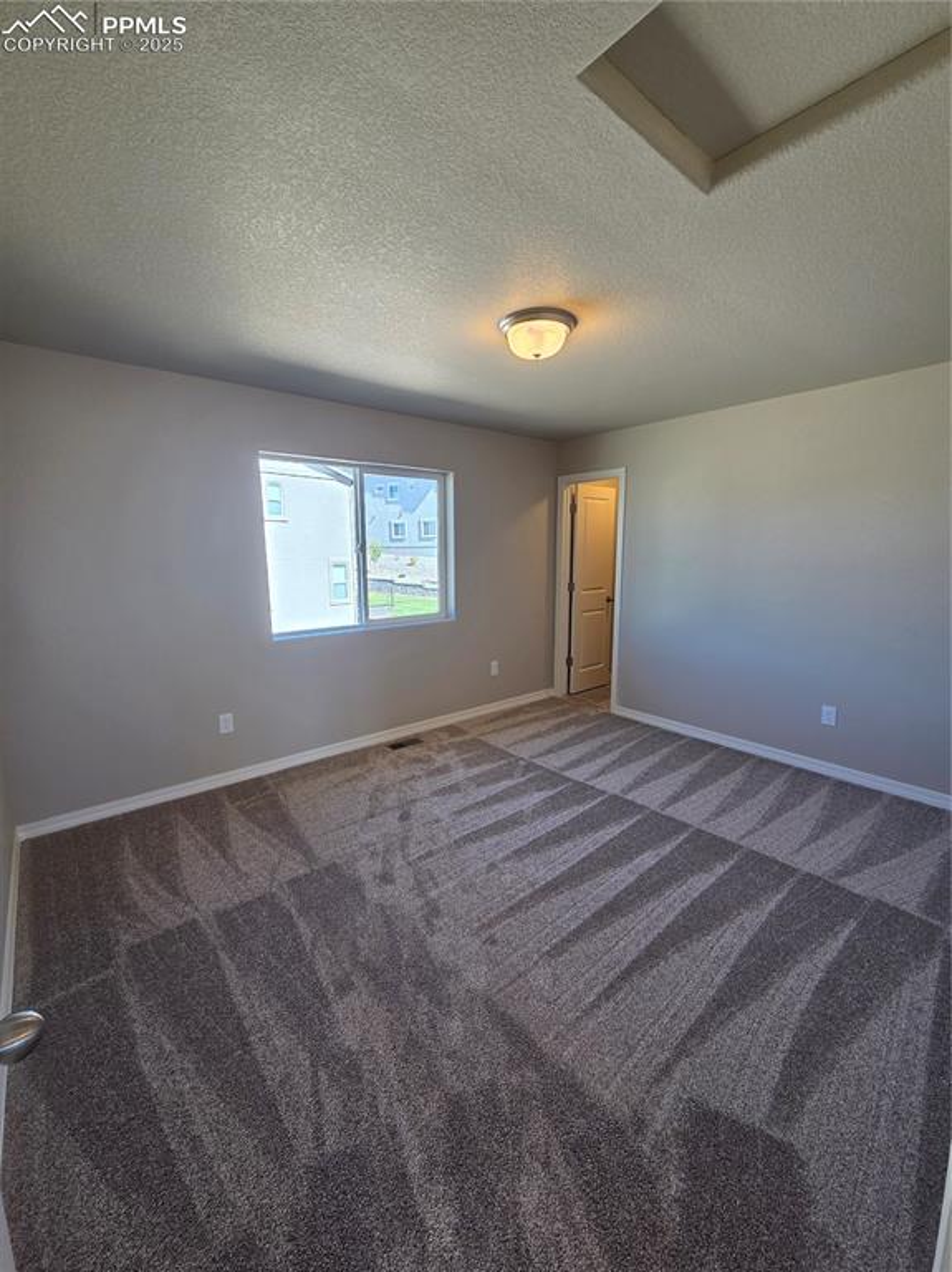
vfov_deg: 106.2
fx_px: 477
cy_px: 636
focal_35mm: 13
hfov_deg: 89.9
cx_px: 476
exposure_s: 1/120
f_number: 2.2
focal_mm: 2.2
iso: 125
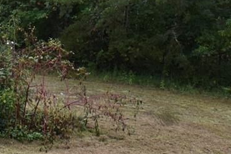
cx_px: 59
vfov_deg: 8.9
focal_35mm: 151
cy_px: -50
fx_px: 969
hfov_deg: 13.6
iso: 400
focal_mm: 18
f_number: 6.3
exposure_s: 1/160
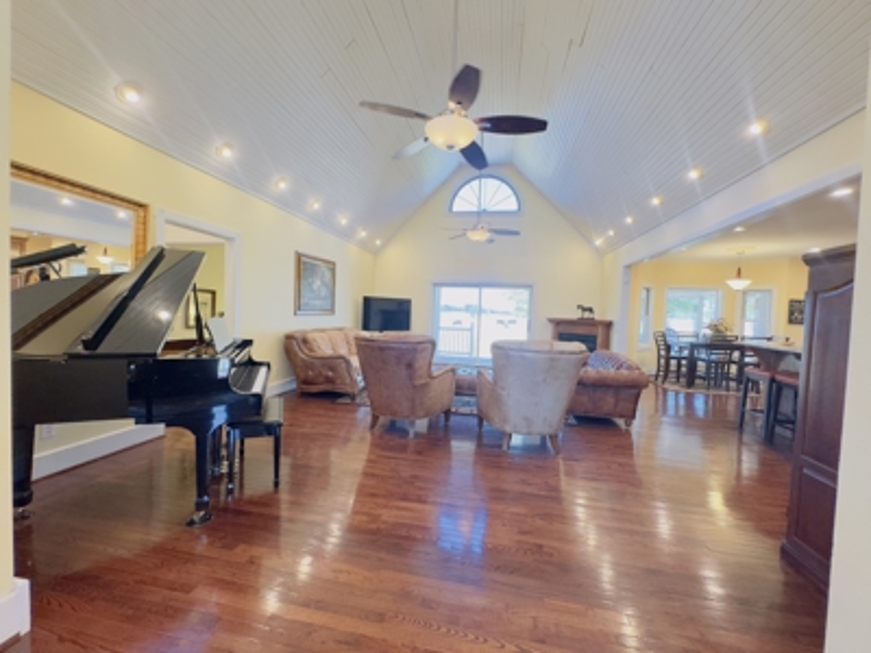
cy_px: 326
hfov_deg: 102.1
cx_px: 436
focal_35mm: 14
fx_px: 352
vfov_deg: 85.7
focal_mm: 2.22
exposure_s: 1/120
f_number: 2.2
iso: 250
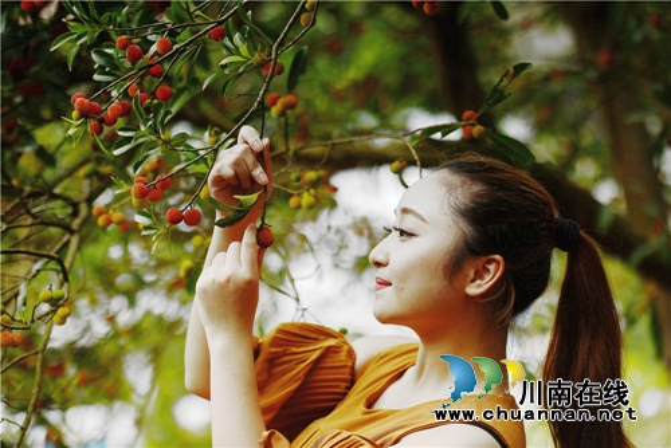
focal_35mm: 135
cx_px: 336
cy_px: 224
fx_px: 2518
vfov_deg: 10.2
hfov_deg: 15.2
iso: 200
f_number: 3.2
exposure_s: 1/320
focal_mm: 135
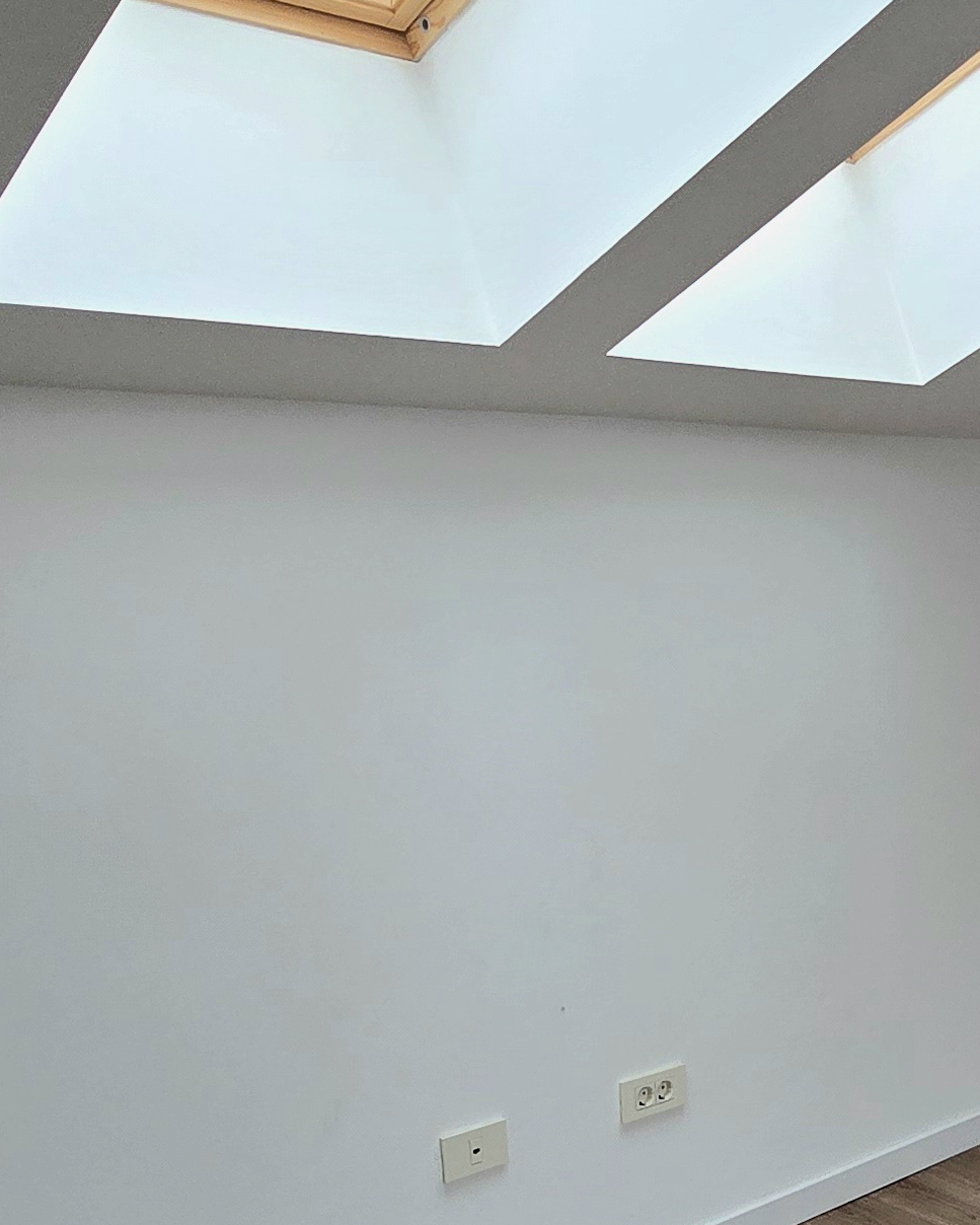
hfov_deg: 32.2
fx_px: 1522
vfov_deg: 42.3
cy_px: 936
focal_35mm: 42
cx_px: 1028
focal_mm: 2.2
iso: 50
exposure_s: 1/152
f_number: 2.2
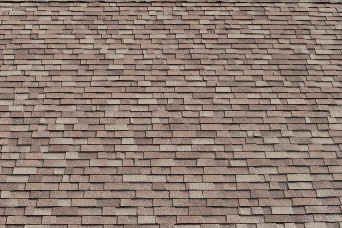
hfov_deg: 19.5
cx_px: 171
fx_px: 997
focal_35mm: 105
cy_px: 114
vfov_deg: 13.0
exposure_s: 1/250
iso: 140
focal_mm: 70
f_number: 8
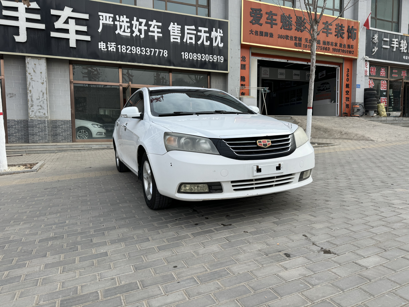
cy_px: 154
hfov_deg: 71.6
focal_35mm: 24
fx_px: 284
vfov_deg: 56.8
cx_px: 204
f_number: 1.78
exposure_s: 1/1818
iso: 80
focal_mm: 6.86
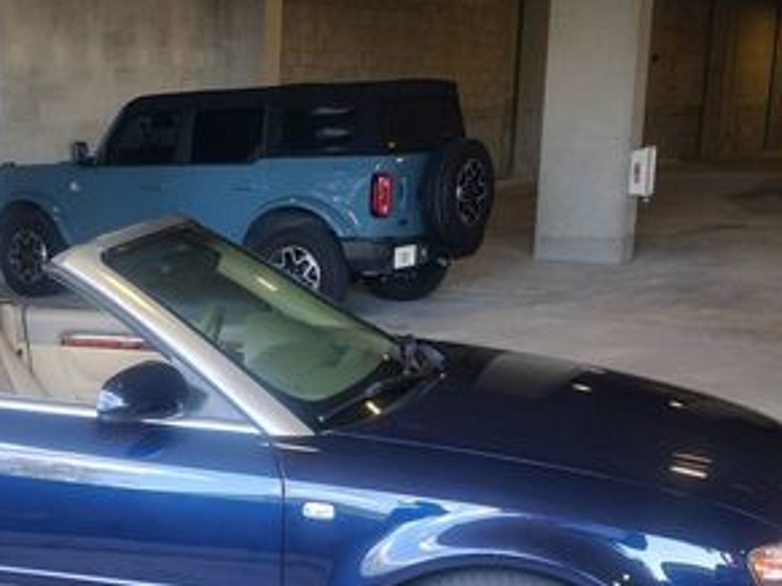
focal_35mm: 55
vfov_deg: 26.2
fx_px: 1242
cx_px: 75
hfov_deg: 33.1
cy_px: 438
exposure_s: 1/120
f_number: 1.7
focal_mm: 4.71
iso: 100
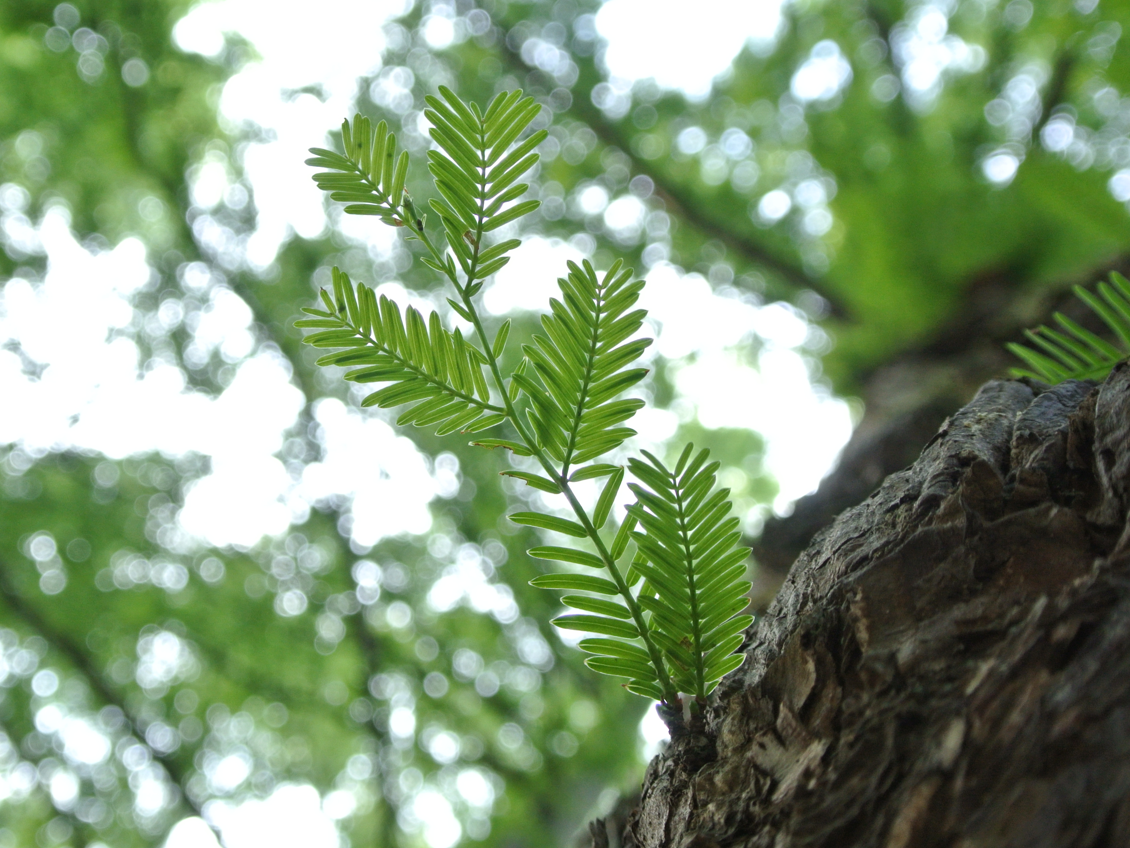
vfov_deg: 24.8
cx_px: 431
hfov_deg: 32.6
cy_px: 440
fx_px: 1926
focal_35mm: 59
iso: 400
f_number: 4.5
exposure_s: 1/40
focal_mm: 18.2
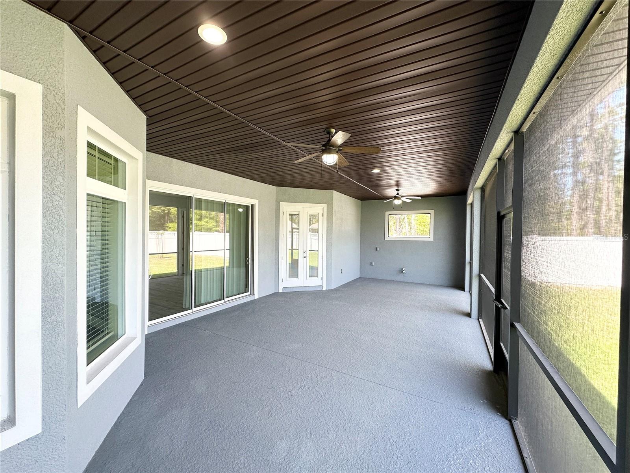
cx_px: 315
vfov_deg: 85.7
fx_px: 255
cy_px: 236
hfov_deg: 102.1
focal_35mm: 14
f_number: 2.2
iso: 80
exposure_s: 1/99
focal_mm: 2.22
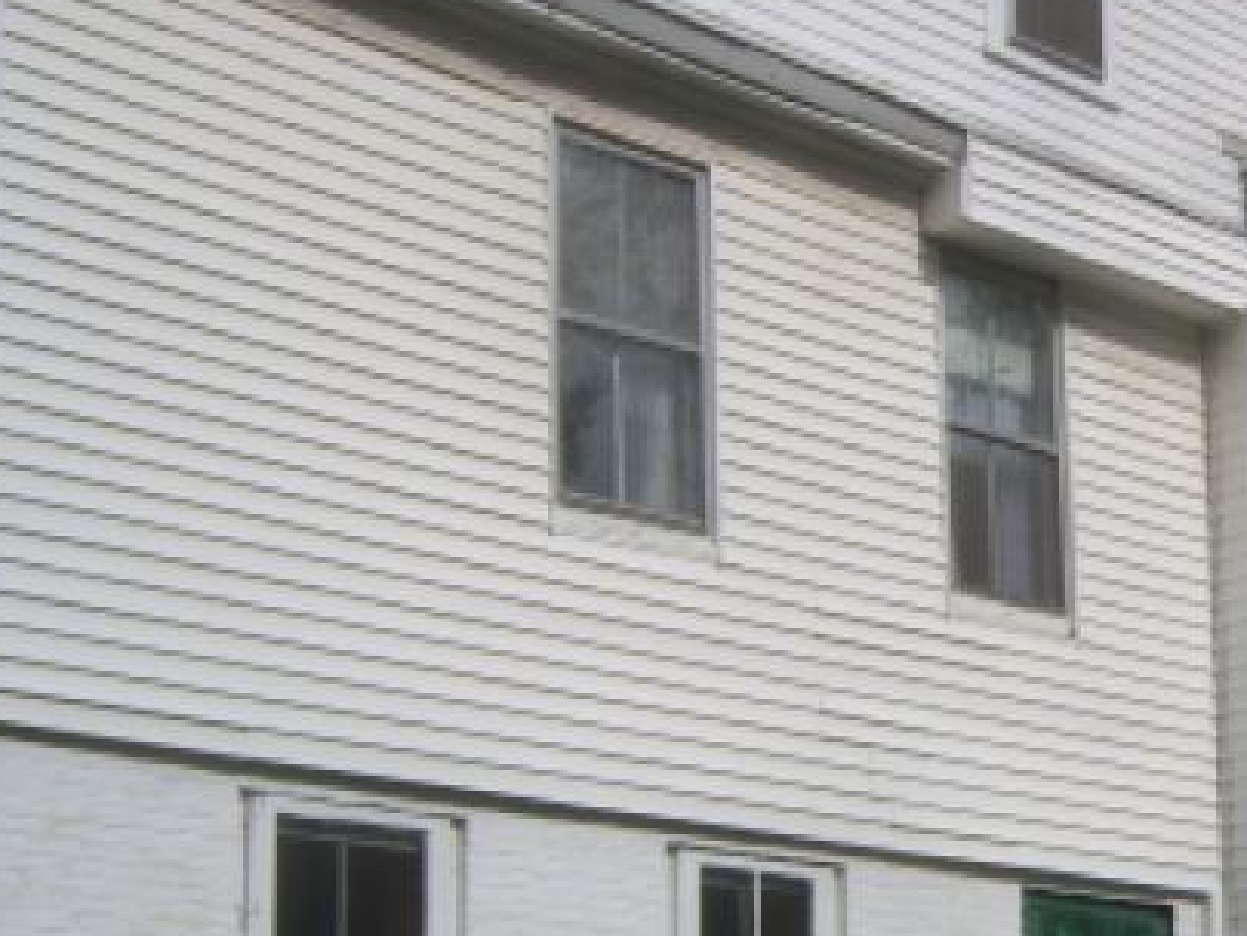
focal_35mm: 91
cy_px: 503
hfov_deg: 20.6
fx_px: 3279
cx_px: 1336
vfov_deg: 16.2
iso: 80
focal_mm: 7.5
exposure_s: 1/1000
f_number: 4.8
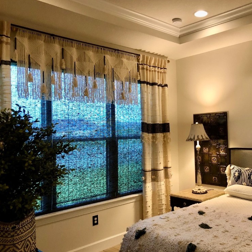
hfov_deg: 47.6
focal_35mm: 34
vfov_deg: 48.4
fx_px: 280
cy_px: 128
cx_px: 169
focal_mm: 3.99
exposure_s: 1/15
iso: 80
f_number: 1.8
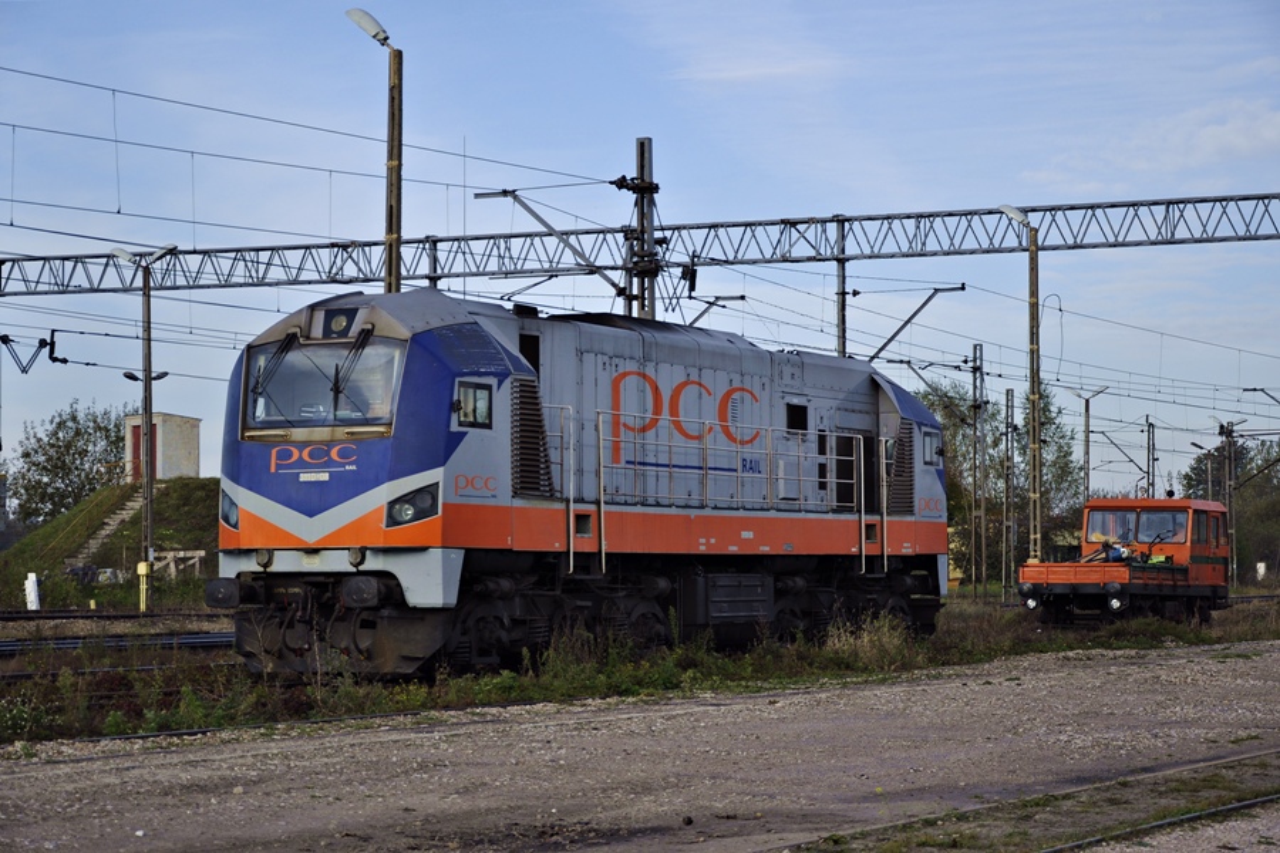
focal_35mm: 87
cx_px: 640
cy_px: 426
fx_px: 3093
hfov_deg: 23.4
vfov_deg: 15.7
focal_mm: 58
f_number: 5
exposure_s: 1/400
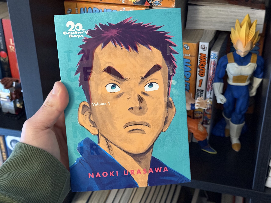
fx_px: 376
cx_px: 136
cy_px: 102
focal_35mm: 48
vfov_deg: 30.3
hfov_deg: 39.7
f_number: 1.78
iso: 500
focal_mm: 6.76
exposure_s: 1/25
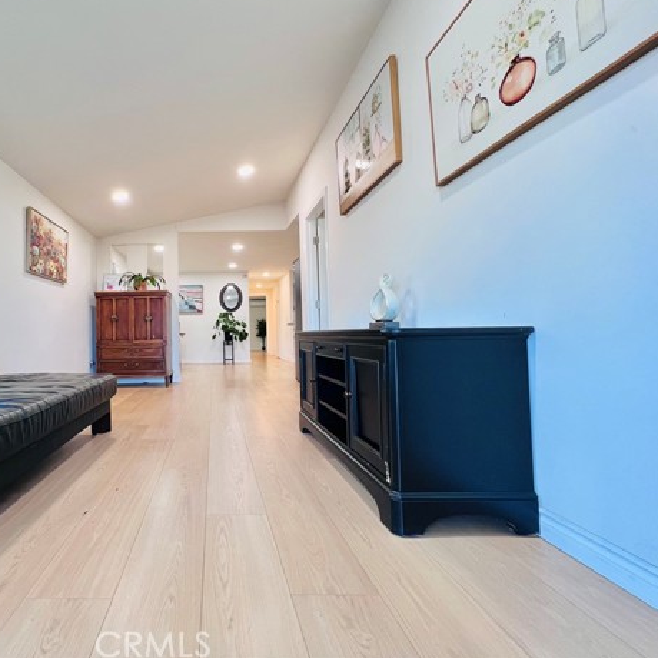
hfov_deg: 83.9
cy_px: 322
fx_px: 344
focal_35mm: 16
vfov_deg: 87.4
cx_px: 210
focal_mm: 1.57
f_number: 1.8
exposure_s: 1/120
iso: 250
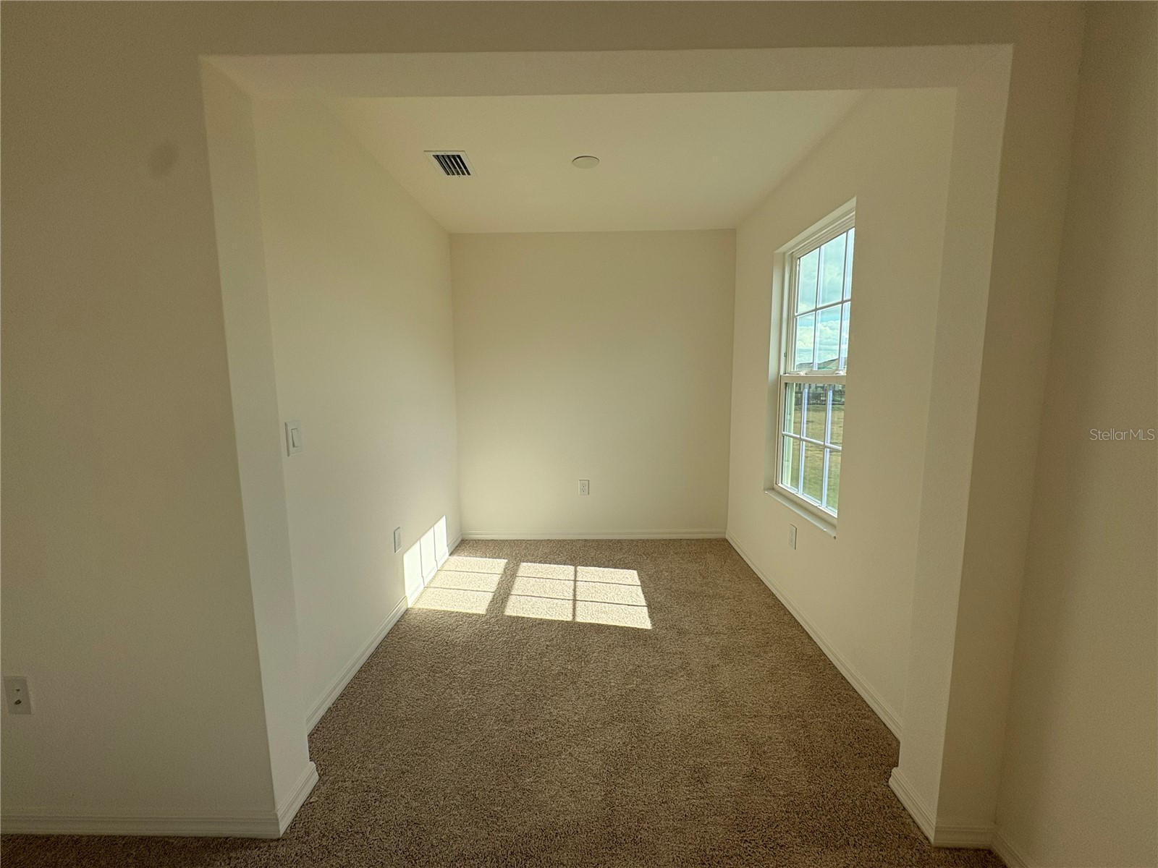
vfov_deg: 85.7
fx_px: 468
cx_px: 579
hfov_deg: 102.1
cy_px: 434
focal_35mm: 14
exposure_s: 1/899
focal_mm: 2.22
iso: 64
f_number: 2.2
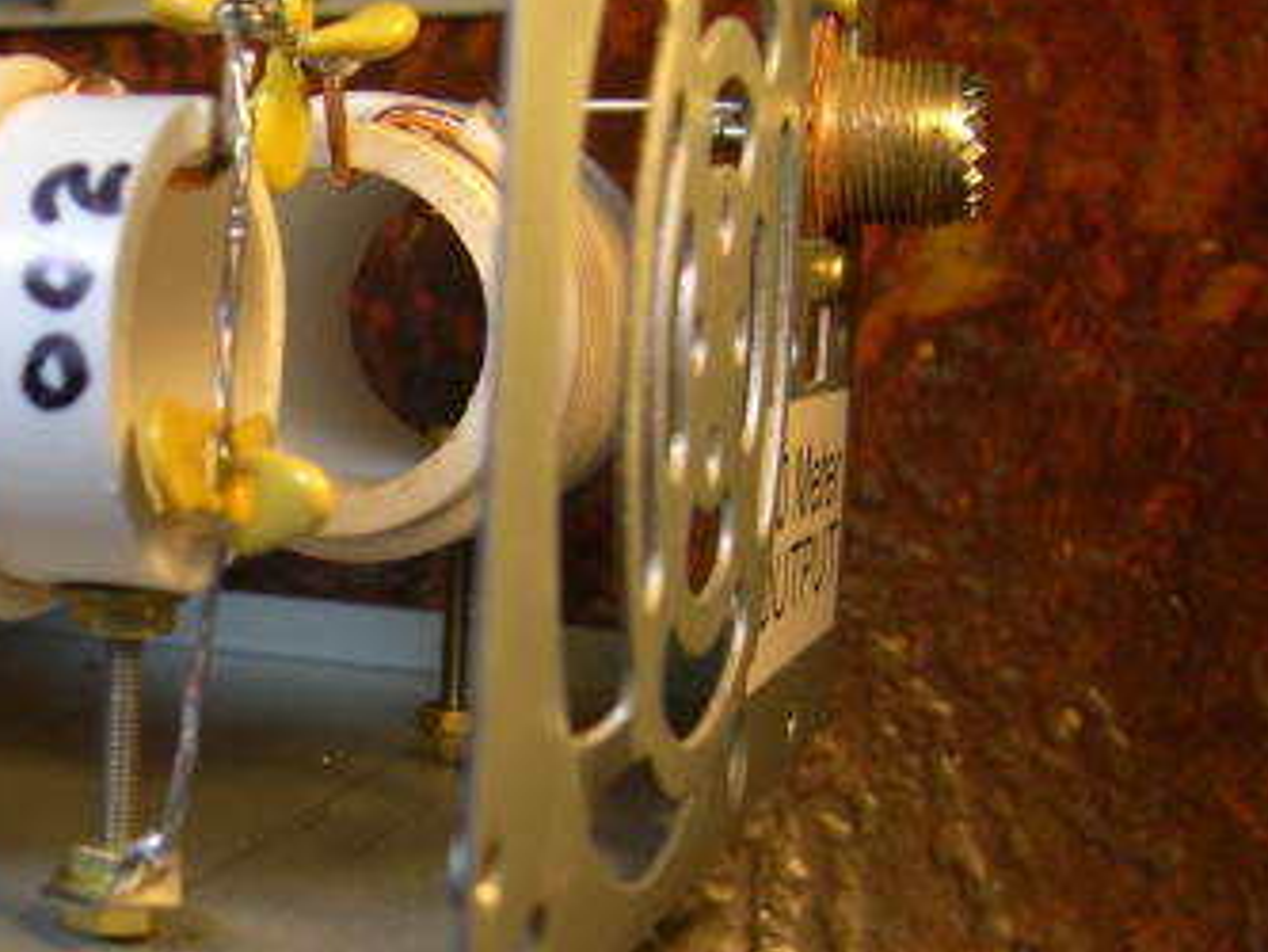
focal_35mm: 73
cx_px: 80
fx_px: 2675
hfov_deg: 25.7
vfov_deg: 20.1
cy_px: 590
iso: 100
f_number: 2.8
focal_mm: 8
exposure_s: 1/81.6
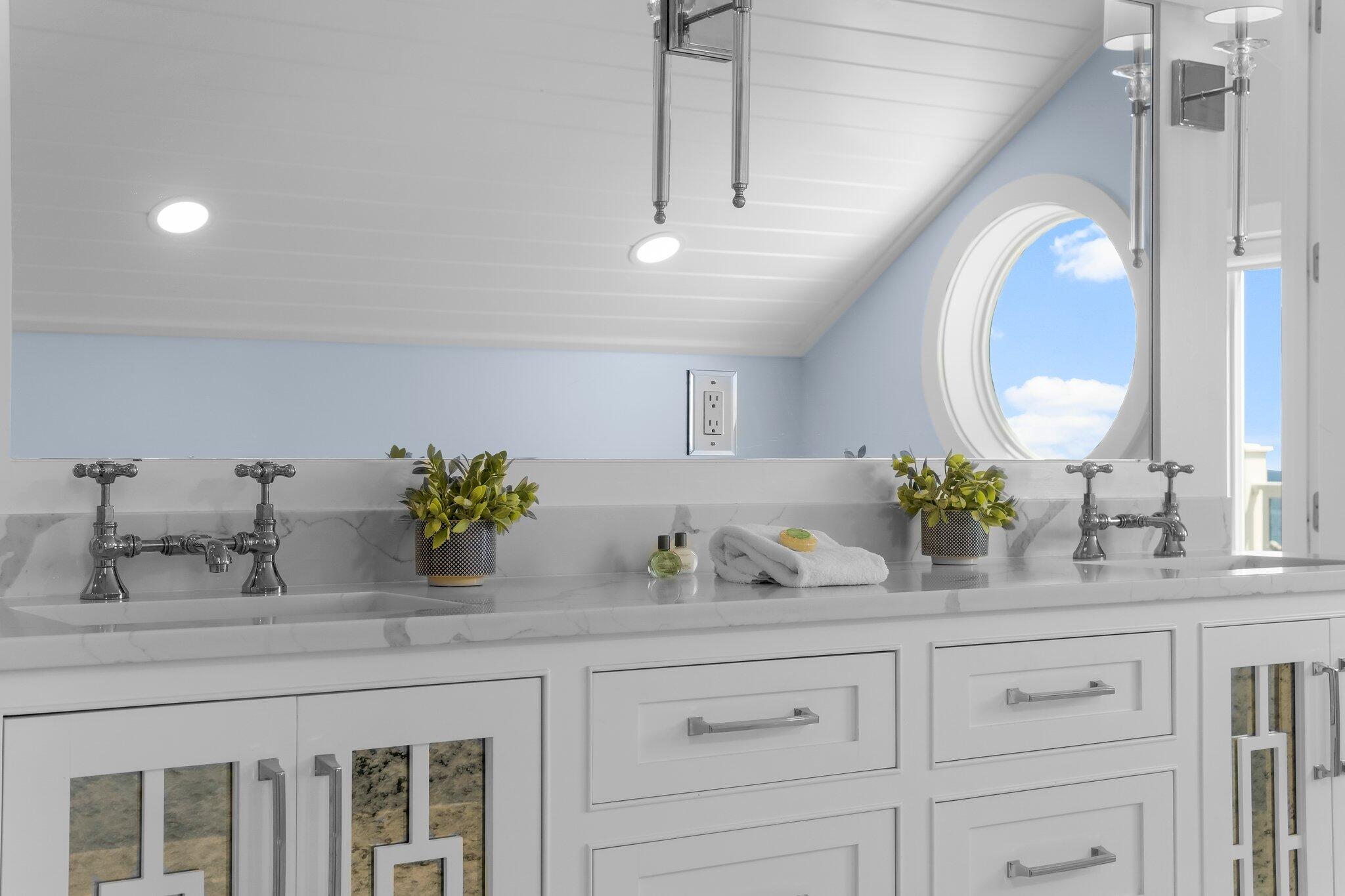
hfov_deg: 43.6
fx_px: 1681
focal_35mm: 45
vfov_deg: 29.9
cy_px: 448
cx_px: 672
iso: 400
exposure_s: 1/400
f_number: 5
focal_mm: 30
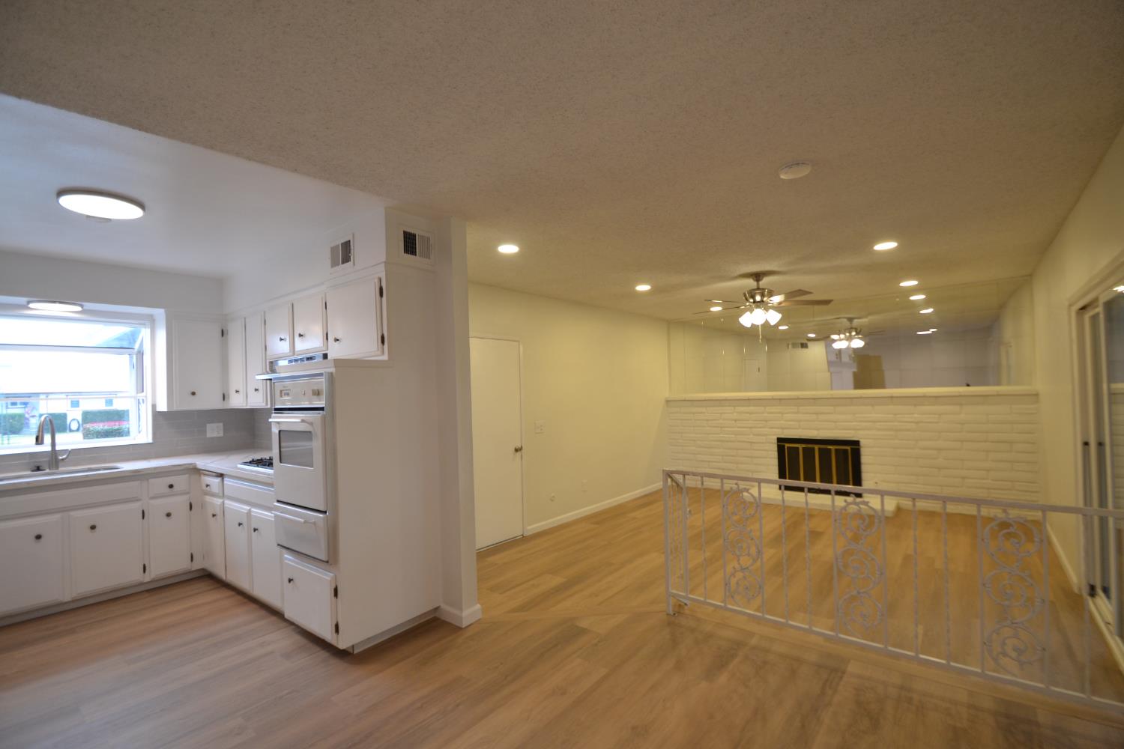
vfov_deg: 77.3
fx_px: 468
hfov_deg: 100.4
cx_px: 562
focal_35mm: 15
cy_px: 374
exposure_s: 1/60
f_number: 4
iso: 400
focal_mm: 10
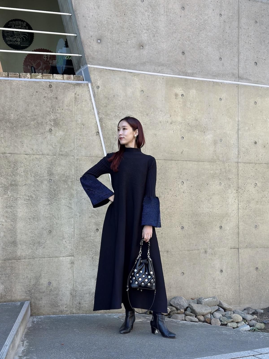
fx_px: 497
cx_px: 134
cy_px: 180
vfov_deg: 39.7
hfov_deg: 30.3
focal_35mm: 48
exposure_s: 1/480
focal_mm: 6.86
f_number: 1.78
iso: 80
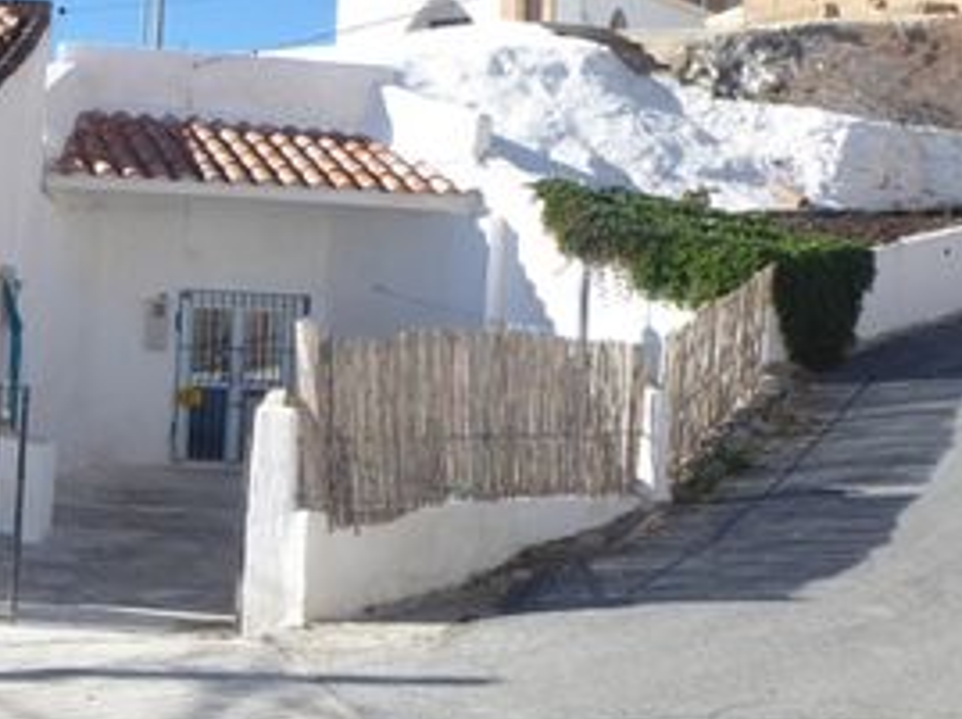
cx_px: 109
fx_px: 1748
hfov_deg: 29.6
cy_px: 222
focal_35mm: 63
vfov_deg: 23.1
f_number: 3.3
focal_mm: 4.3
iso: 80
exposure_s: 1/640
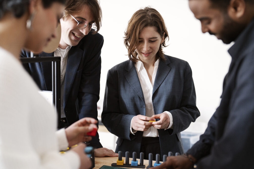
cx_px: 127
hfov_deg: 39.6
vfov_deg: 27.0
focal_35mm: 50
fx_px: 353
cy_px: 84
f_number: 1.8
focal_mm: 50
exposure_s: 1/250
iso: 3200
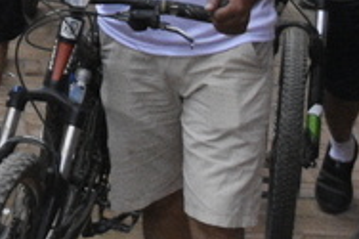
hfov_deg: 8.7
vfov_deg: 6.0
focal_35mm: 220
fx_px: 2194
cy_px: -340
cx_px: -430
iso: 4000
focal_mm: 23
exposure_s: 1/8000
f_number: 3.8
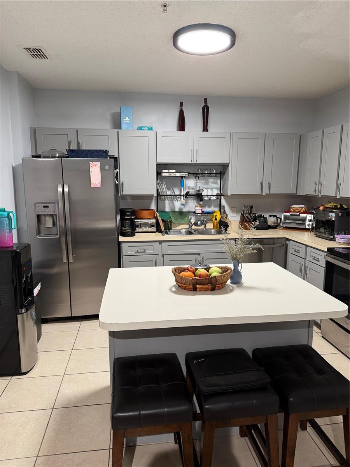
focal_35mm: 24
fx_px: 324
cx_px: 175
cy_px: 234
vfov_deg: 71.6
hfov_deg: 56.8
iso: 250
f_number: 1.78
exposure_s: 1/60
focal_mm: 6.76
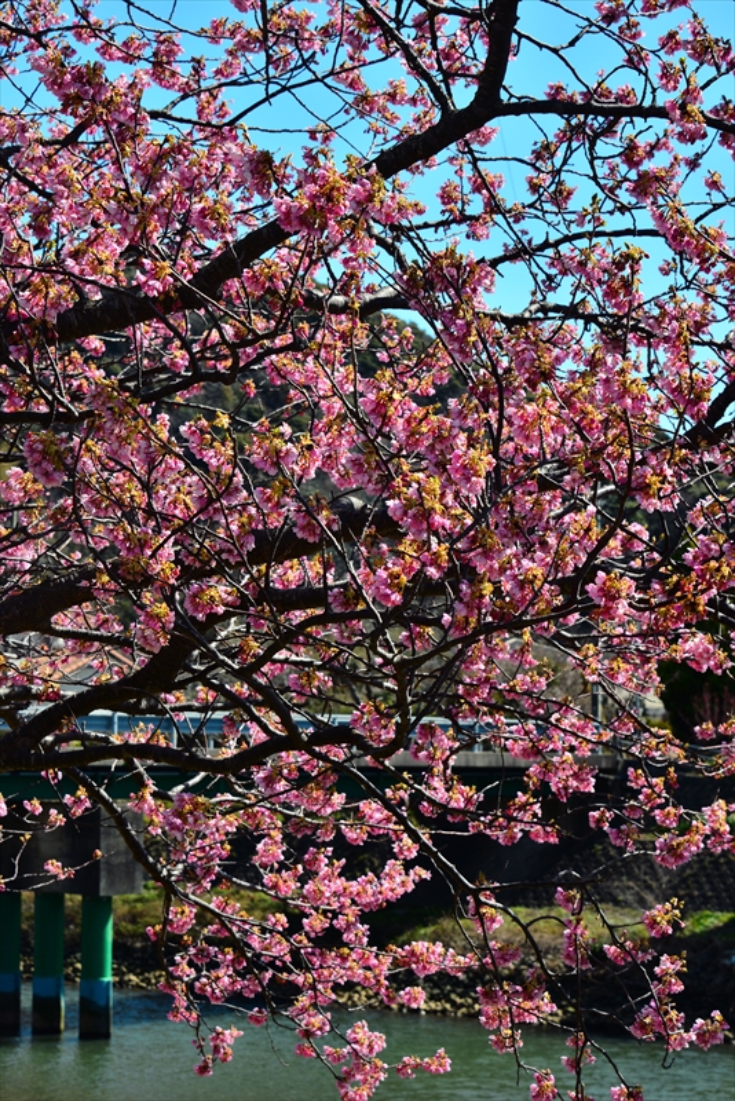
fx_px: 2601
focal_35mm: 85
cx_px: 368
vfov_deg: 23.9
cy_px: 550
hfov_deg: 16.1
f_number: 13
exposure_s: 1/640
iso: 400
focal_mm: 85
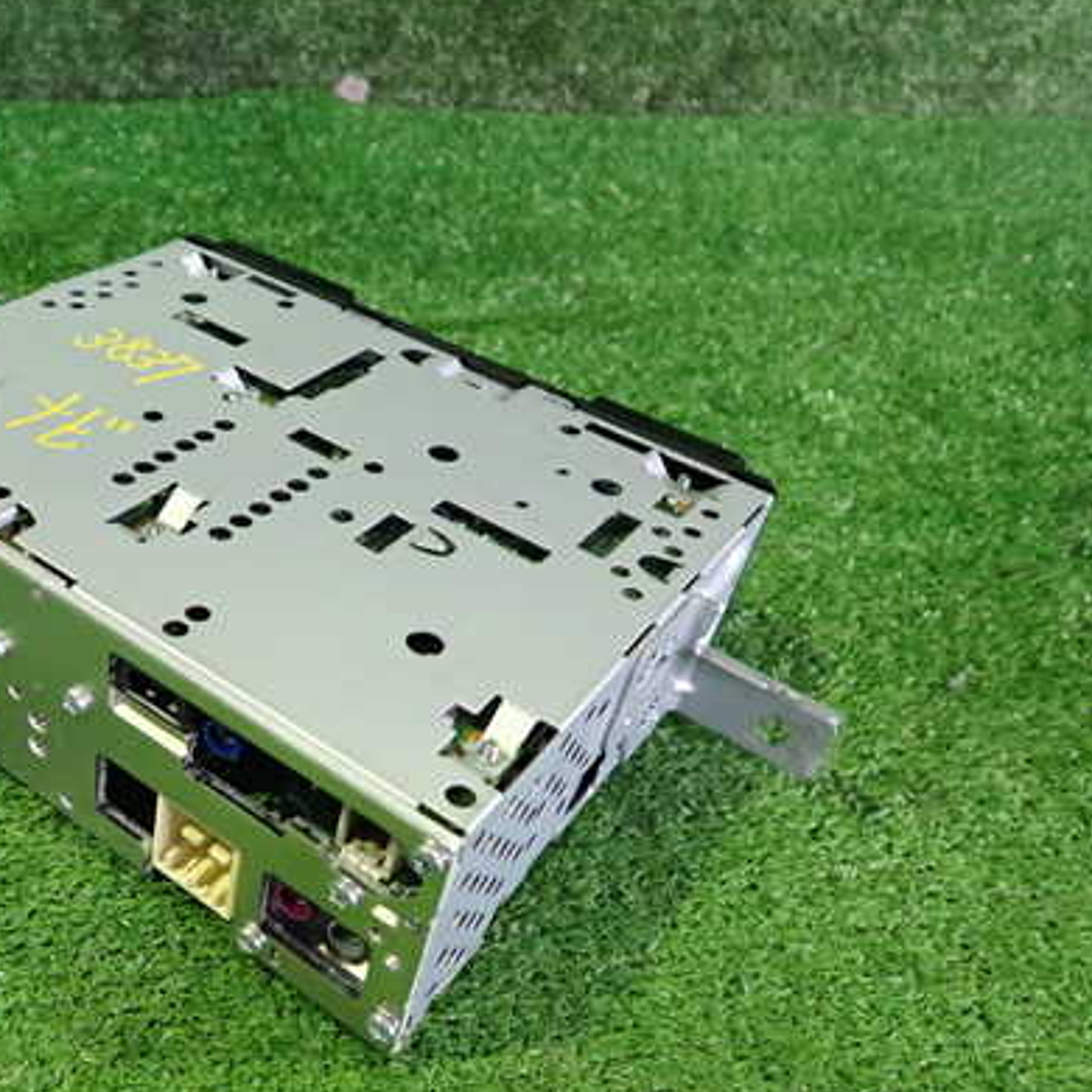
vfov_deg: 48.4
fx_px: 1213
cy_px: 571
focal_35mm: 34
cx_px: 263
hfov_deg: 46.6
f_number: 2
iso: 400
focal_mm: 4.5
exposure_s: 1/30
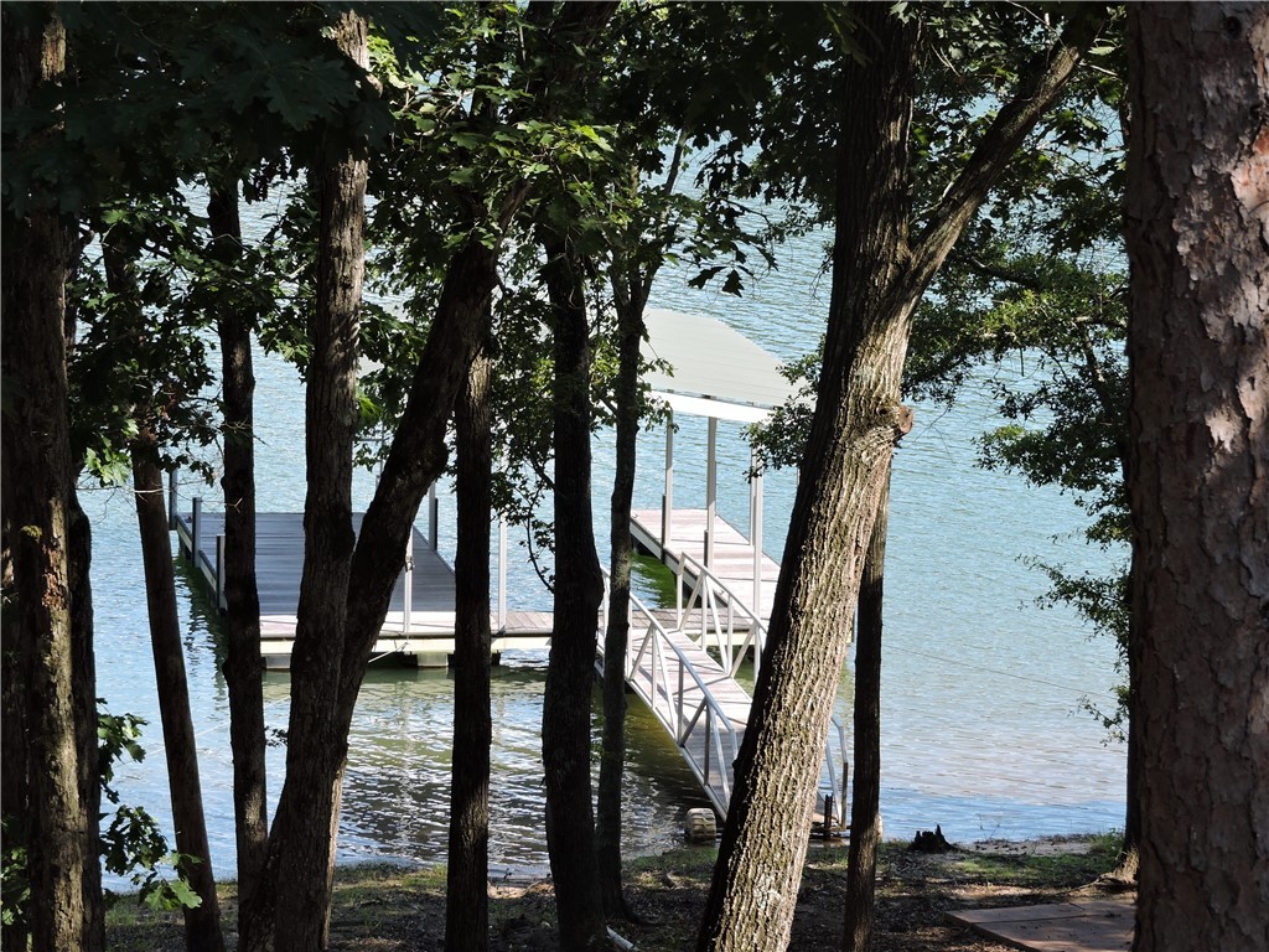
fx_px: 5499
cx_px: 634
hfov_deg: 13.2
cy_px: 476
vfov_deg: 9.9
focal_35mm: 150
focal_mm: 26.9
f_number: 5.2
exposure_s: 1/125
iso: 100
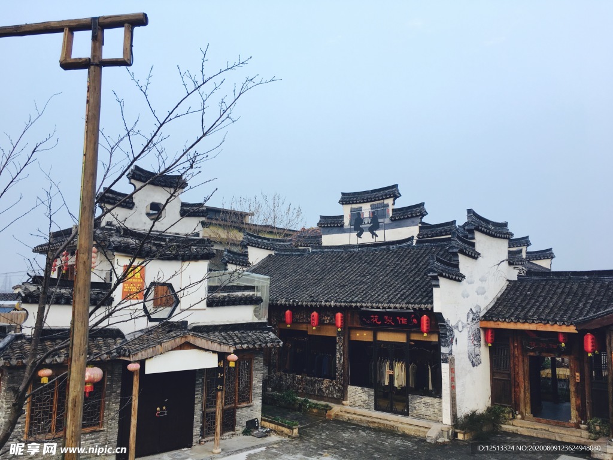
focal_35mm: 29
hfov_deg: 61.7
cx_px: 306
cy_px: 230
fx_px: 514
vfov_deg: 48.2
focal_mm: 4.15
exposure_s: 1/100
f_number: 2.2
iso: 25
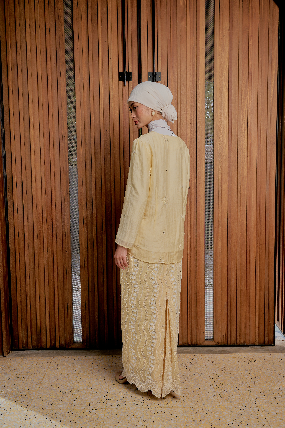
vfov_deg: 54.4
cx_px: 142
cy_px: 214
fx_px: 416
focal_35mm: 35
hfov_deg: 37.8
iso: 125
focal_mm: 35
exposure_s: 1/125
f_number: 8
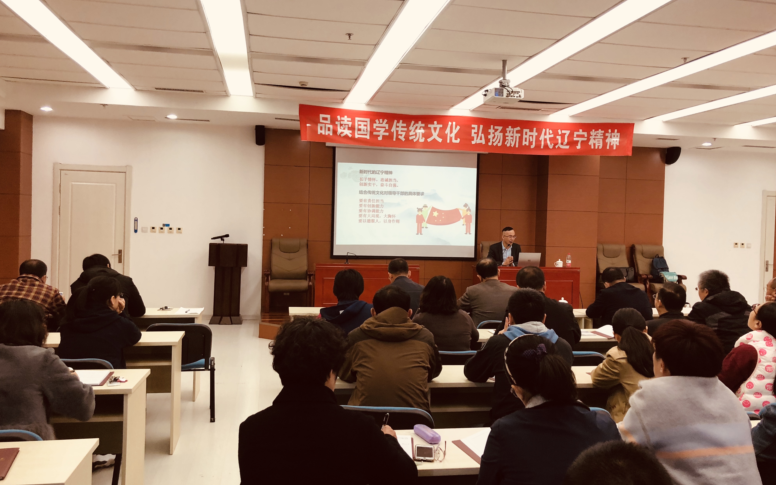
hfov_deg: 62.9
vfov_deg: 41.8
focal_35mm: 30
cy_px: 231
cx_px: 387
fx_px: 634
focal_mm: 4
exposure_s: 1/17
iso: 50
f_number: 1.8
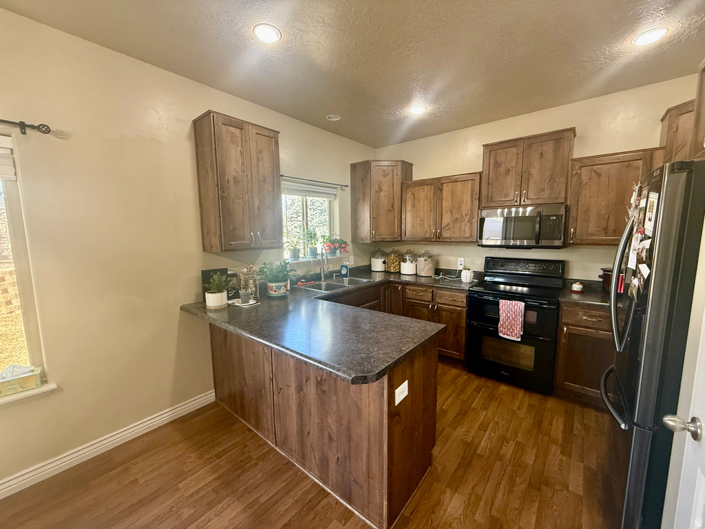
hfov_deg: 102.1
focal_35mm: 14
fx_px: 285
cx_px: 352
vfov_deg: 85.7
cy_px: 264
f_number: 2.2
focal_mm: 2.22
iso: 320
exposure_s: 1/120
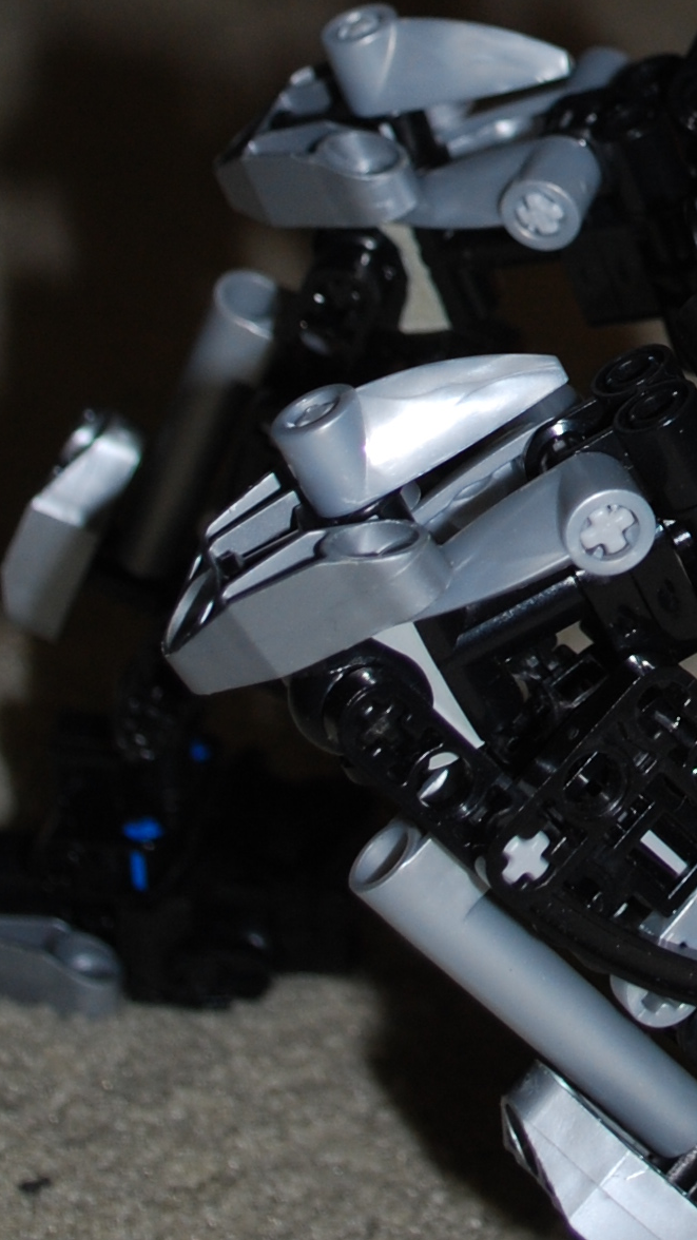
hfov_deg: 10.3
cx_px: 968
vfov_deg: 18.4
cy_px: 57
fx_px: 3748
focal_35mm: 114
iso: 200
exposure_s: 1/60
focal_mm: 22
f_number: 4
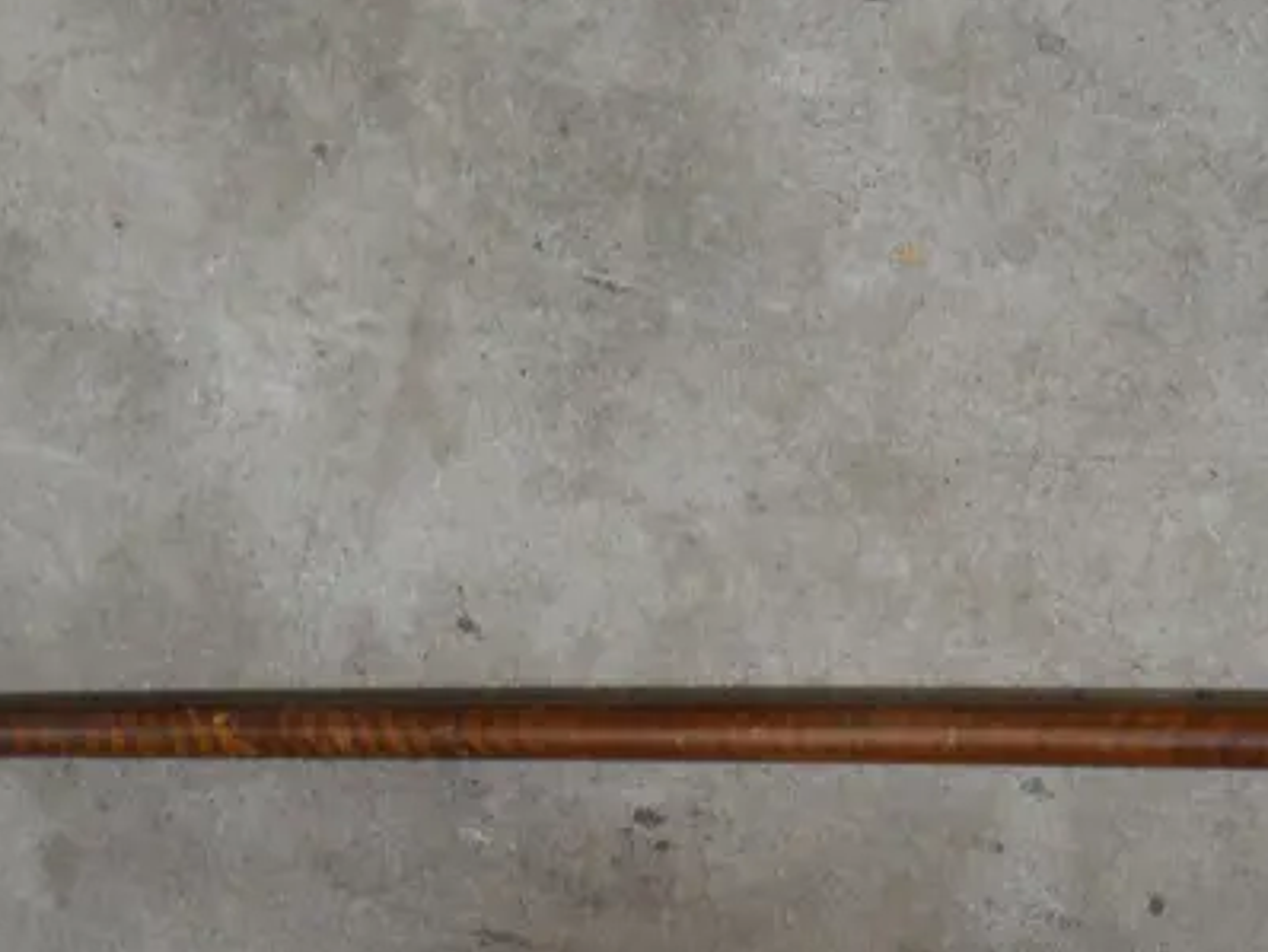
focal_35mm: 108
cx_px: 1373
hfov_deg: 17.6
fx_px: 3958
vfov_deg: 13.6
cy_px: 906
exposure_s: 1/60
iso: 250
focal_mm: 21
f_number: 4.6
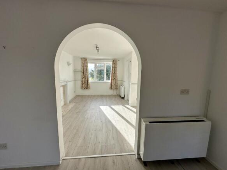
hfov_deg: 102.1
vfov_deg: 85.7
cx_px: 114
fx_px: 92
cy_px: 85
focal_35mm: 14
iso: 40
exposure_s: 1/485
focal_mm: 2.22
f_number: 2.2
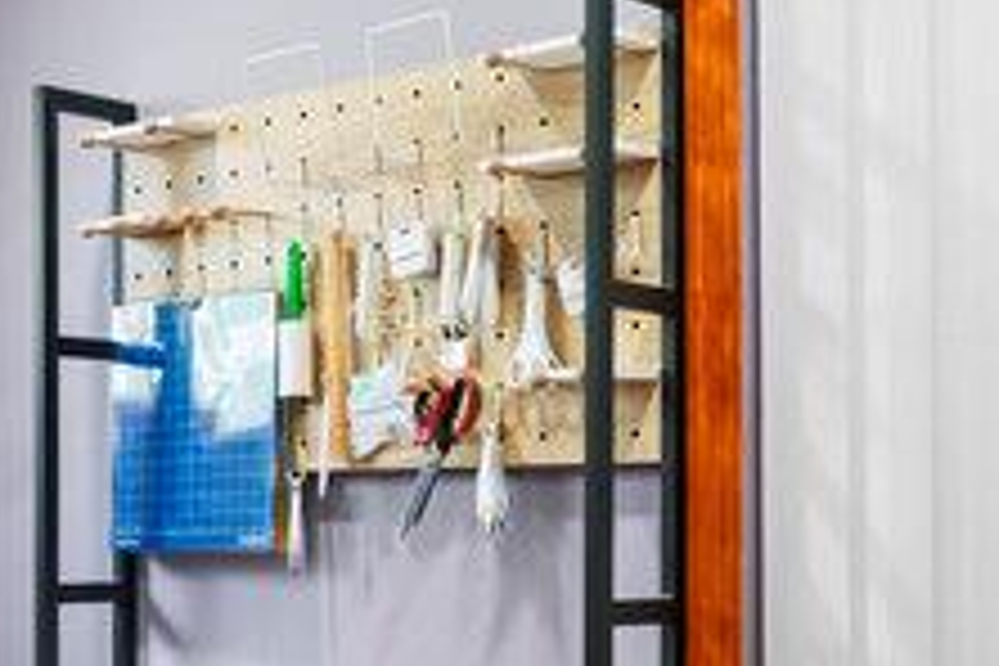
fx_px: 1998
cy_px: 515
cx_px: 122
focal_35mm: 72
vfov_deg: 18.8
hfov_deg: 27.2
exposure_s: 1/80
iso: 640
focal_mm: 16
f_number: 5.6
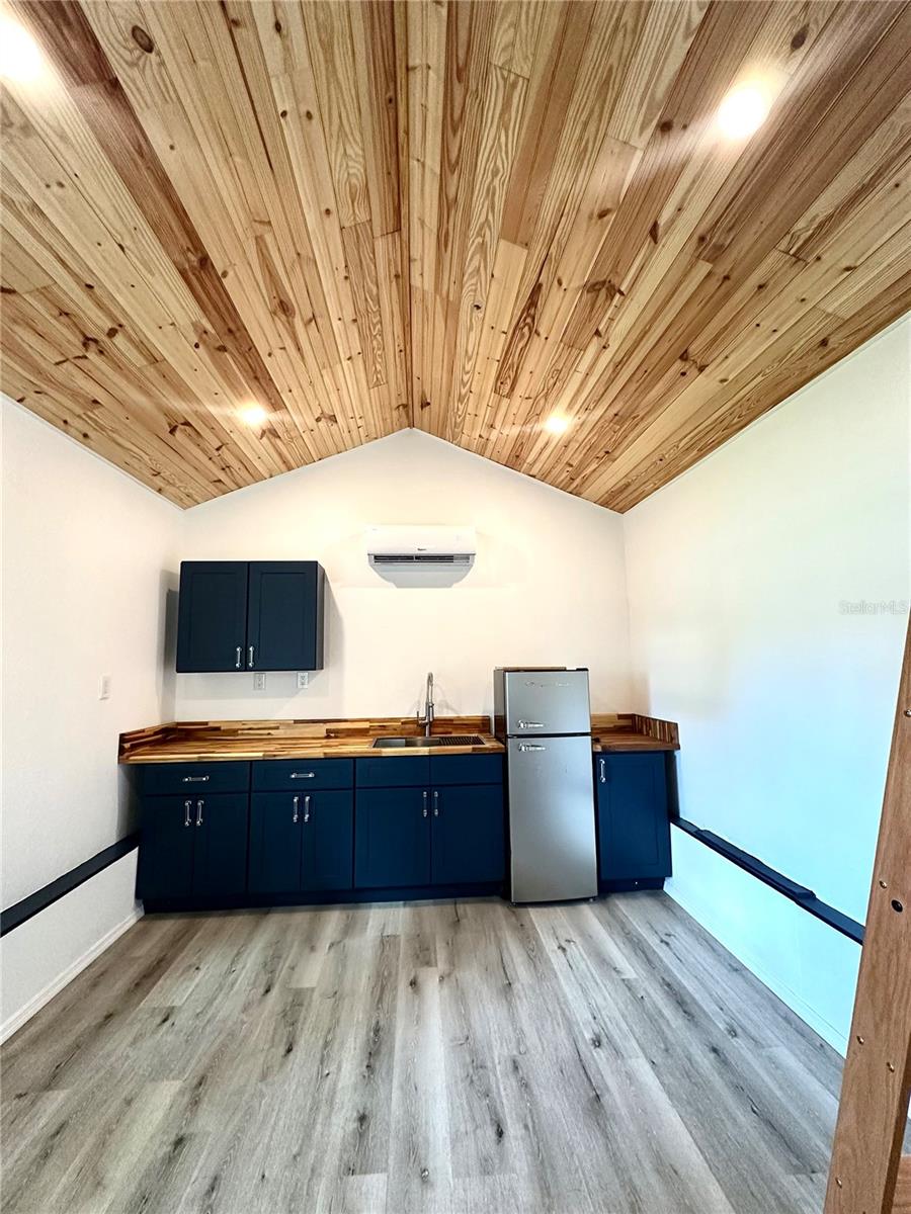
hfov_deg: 85.7
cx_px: 456
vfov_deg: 102.1
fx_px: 491
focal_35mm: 14
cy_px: 607
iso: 320
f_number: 2.2
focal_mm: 2.22
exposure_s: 1/59
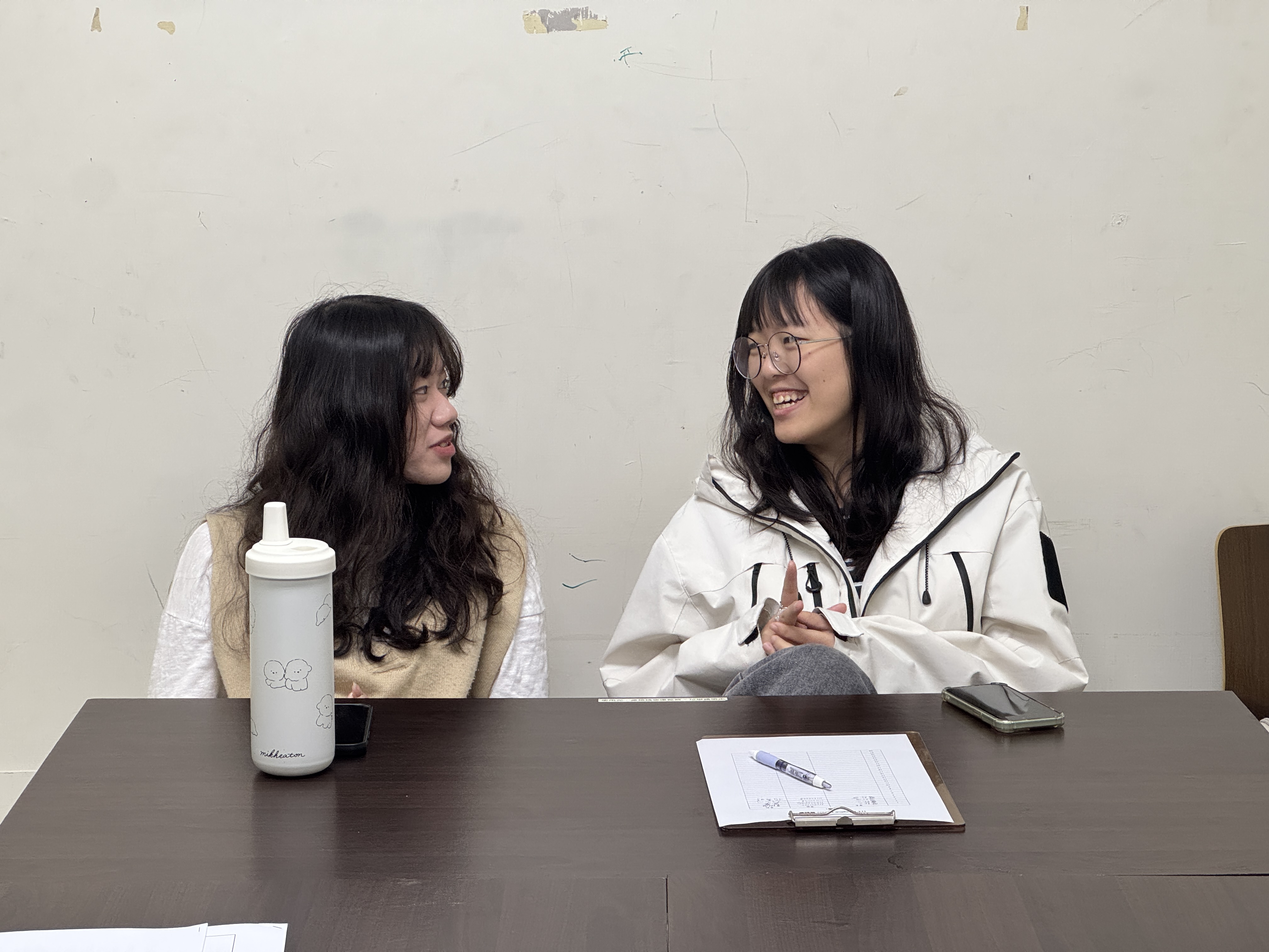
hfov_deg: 25.3
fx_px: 2823
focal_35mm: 77
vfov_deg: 19.1
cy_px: 476
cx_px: 634
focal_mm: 9
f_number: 2.8
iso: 160
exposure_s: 1/60
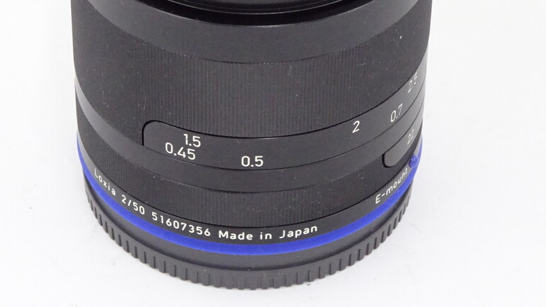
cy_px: 28
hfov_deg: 14.0
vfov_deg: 7.9
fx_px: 2216
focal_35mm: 153
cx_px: 261
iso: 1000
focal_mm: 15.45
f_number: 5
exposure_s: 1/100
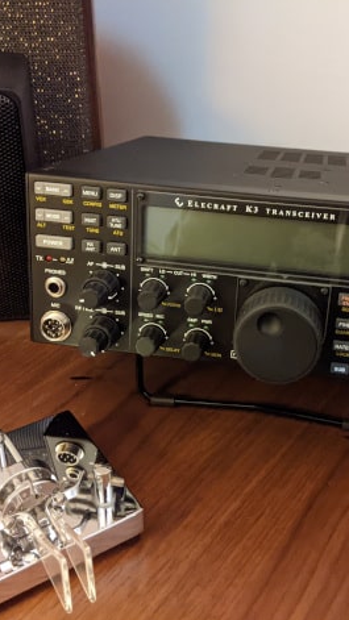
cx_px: 223
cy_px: 308
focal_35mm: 40
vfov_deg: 50.5
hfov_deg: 29.6
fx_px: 658
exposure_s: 1/15
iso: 2082
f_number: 1.8
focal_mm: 4.44
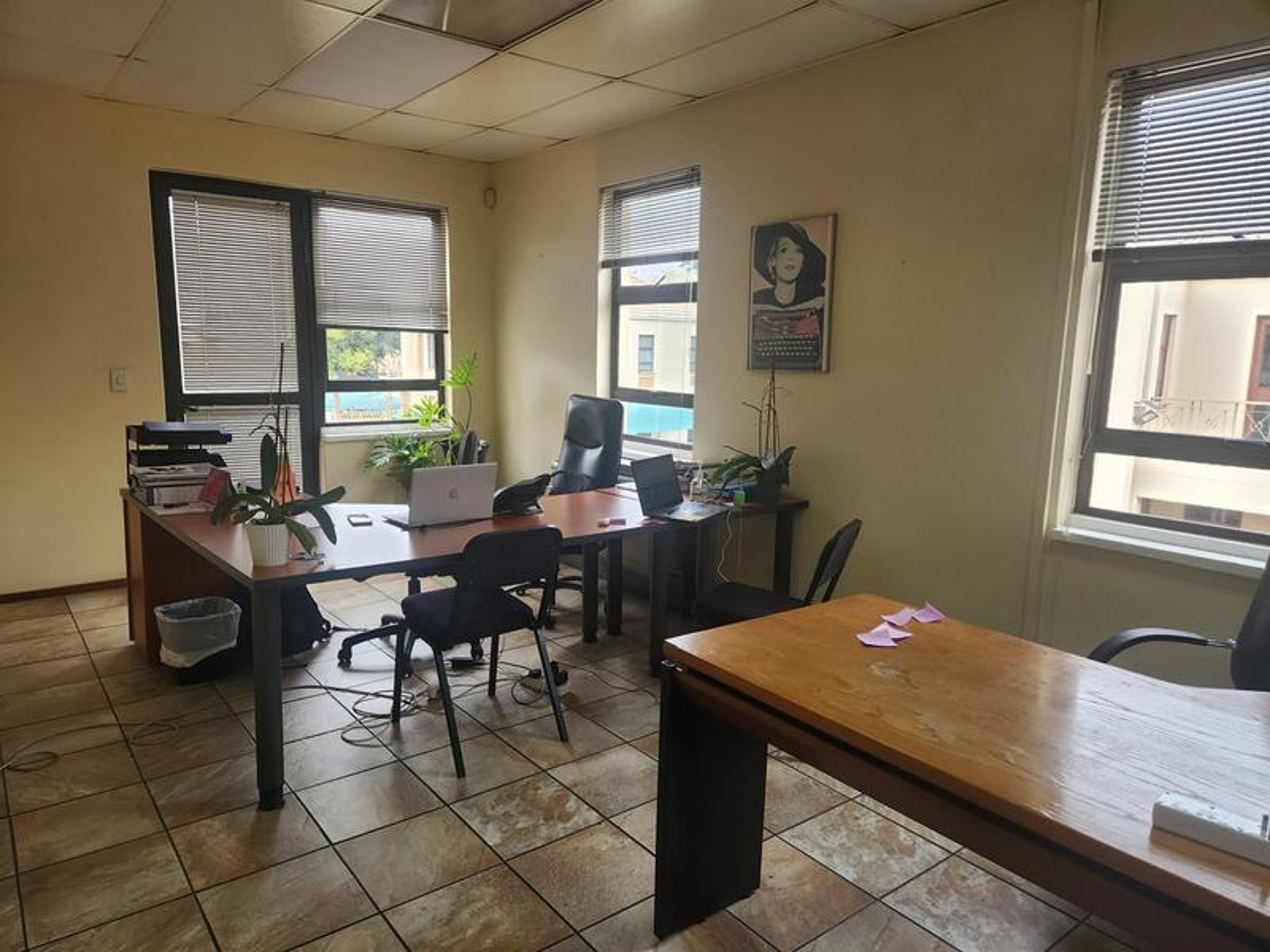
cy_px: 476
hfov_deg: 73.9
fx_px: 844
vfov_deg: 58.9
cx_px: 635
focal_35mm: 23
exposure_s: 1/180
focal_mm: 5.4
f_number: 1.8
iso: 100
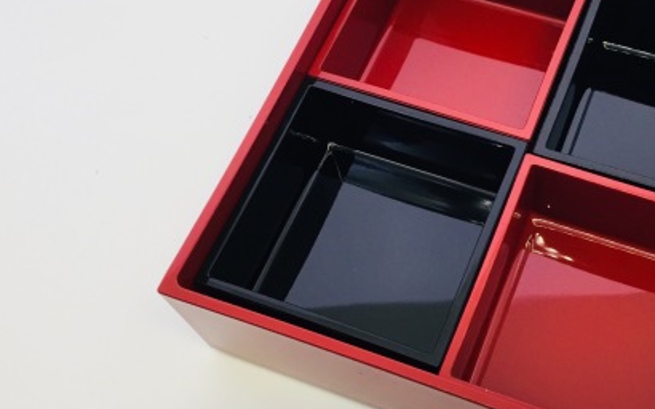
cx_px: 454
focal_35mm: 48
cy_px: 209
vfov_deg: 26.9
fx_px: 857
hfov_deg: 41.1
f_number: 2.2
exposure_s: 1/30
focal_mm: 4.15
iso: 32
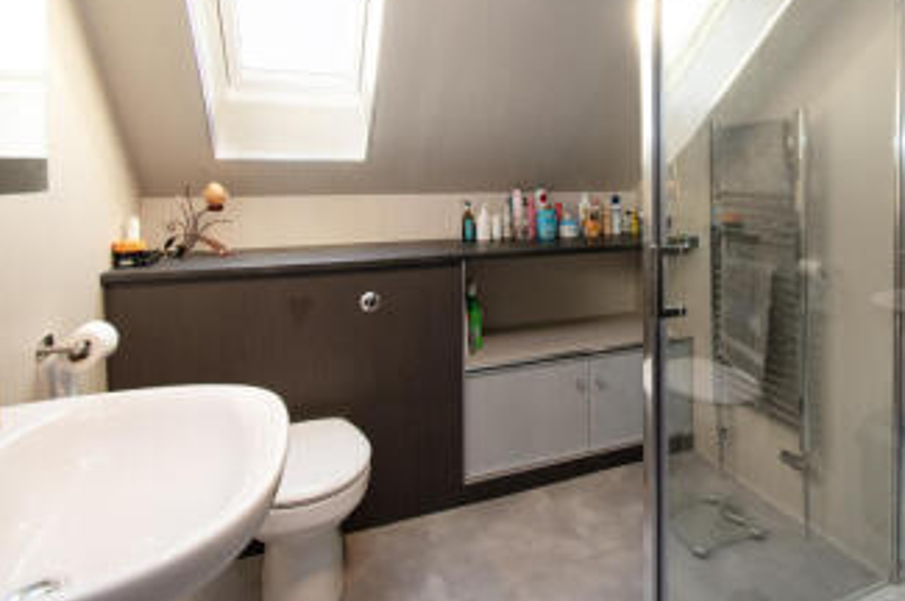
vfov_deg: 55.3
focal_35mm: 22
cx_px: 571
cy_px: 177
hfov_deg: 77.1
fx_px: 552
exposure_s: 1/8
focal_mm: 10
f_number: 8
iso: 320
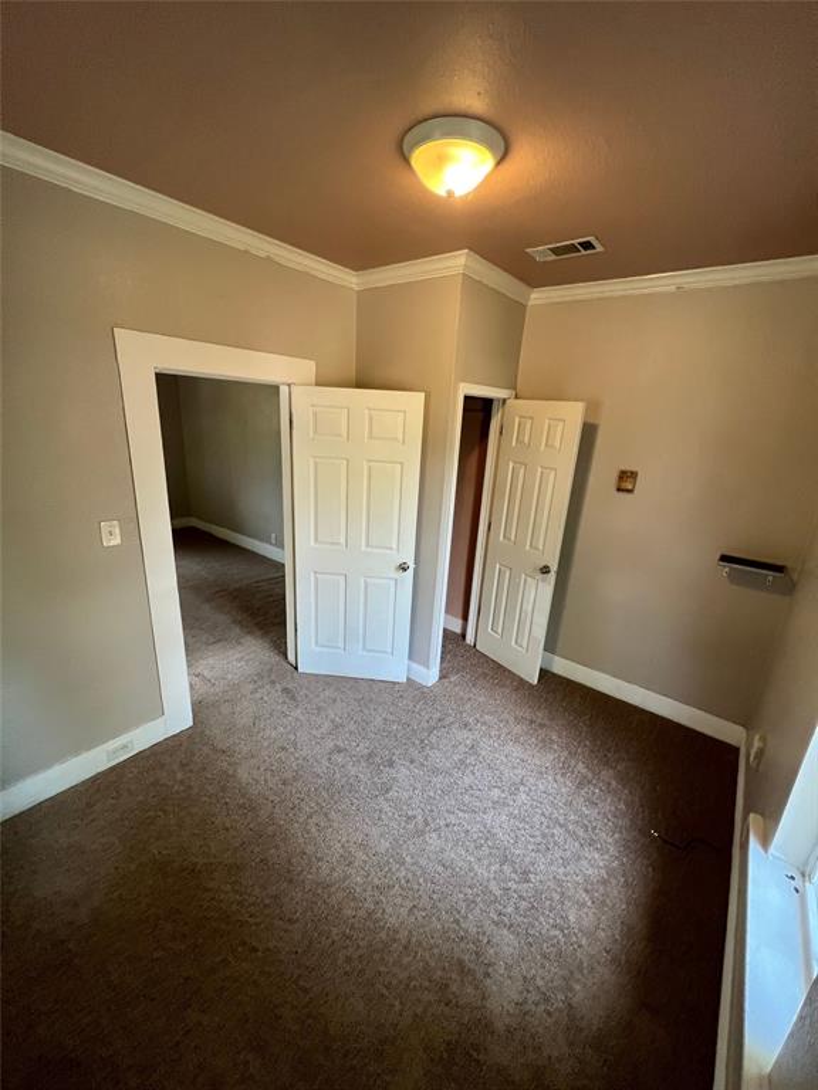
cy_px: 545
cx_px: 409
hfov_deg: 89.9
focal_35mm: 13
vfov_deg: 106.2
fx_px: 410
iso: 250
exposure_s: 1/96
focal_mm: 1.57
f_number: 1.8
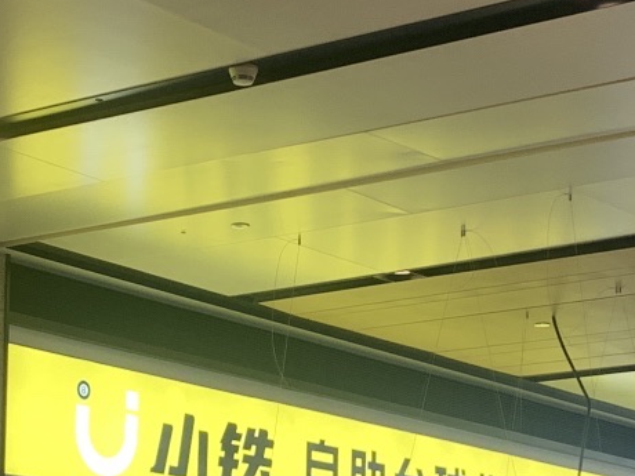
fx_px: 2091
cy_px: 483
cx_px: 308
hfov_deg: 17.3
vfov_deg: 12.8
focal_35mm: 114
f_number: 1.8
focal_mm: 4.25
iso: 64
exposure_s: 1/100
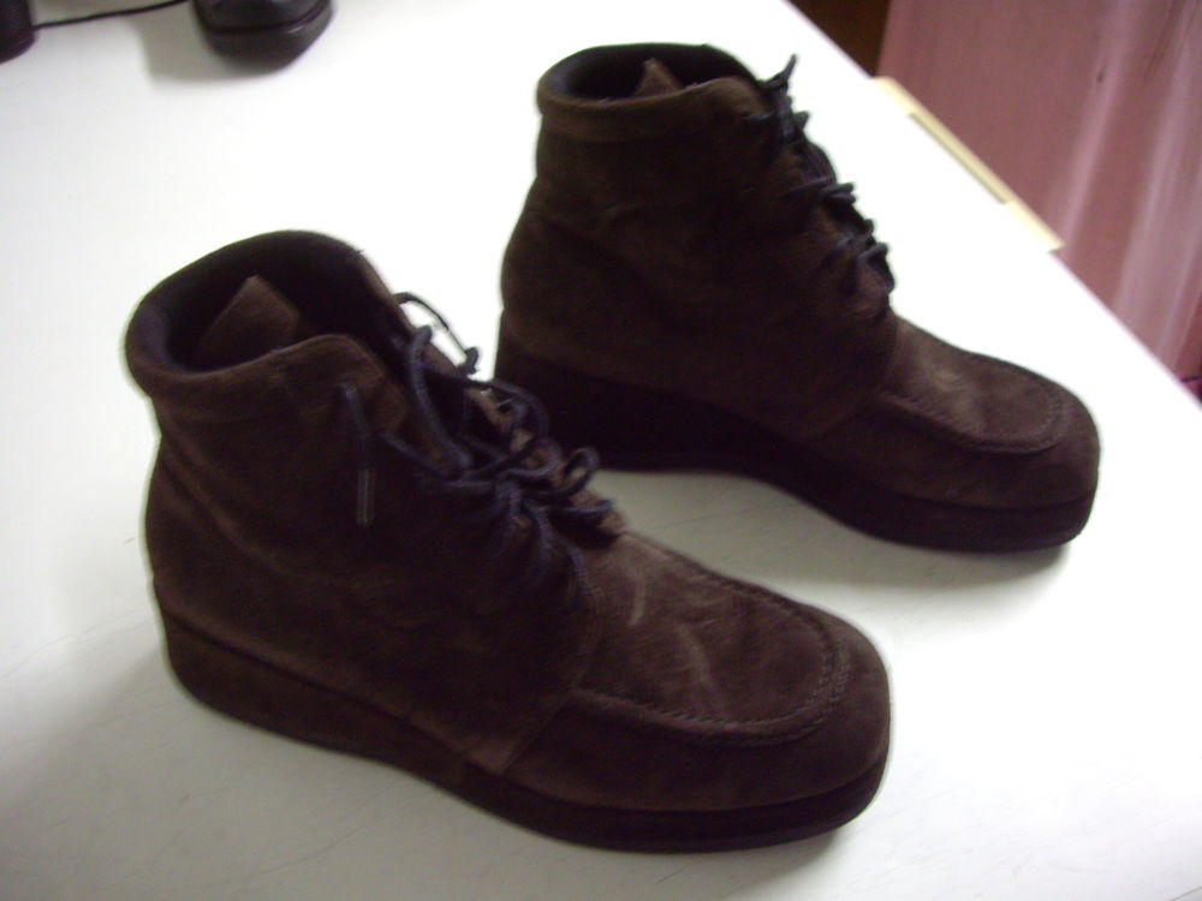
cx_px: 601
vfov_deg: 37.7
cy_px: 450
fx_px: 1320
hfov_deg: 49.0
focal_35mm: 38
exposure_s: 1/4
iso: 200
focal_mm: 6.2
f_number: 2.7
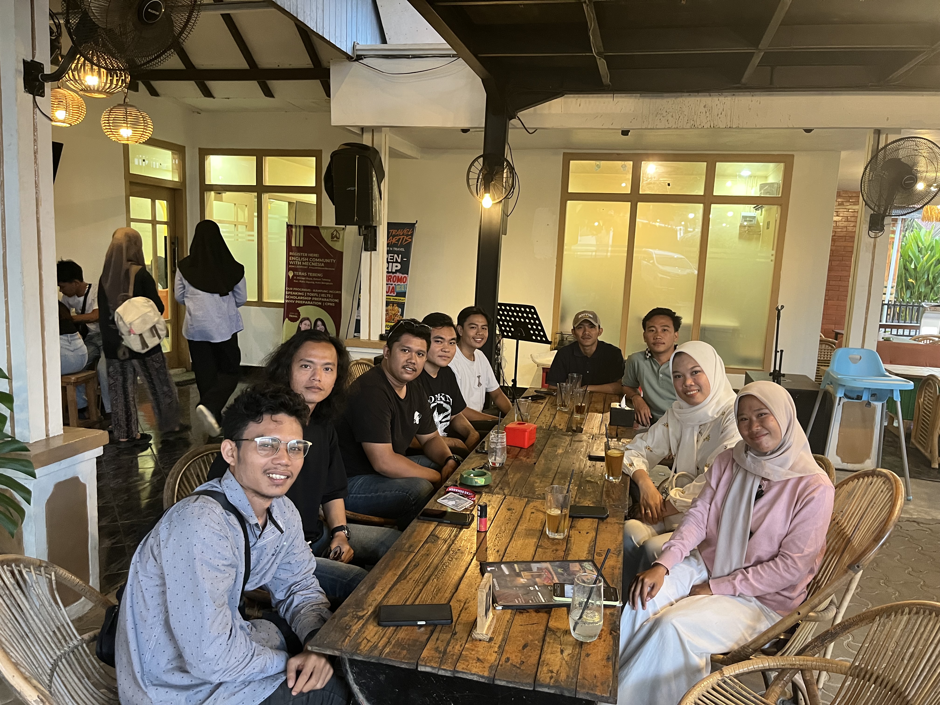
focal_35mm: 26
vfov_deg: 53.1
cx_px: 470
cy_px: 352
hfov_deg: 67.3
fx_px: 706
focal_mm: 5.1
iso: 320
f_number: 1.6
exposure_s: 1/50
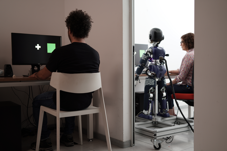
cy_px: 76
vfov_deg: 33.4
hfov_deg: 48.4
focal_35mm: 40
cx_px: 114
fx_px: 252
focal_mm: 40
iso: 125
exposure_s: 1/30
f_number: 2
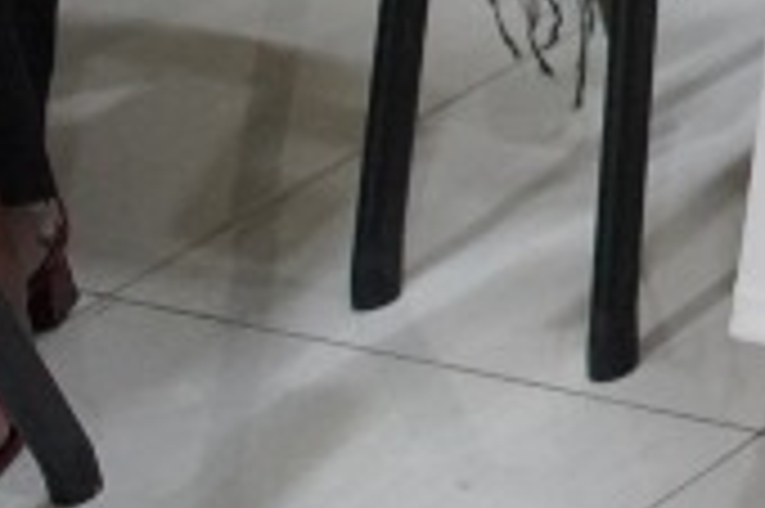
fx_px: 5244
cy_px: -1133
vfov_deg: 5.2
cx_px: 2520
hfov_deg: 7.2
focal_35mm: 247
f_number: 4
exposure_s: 1/160
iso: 5000
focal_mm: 35
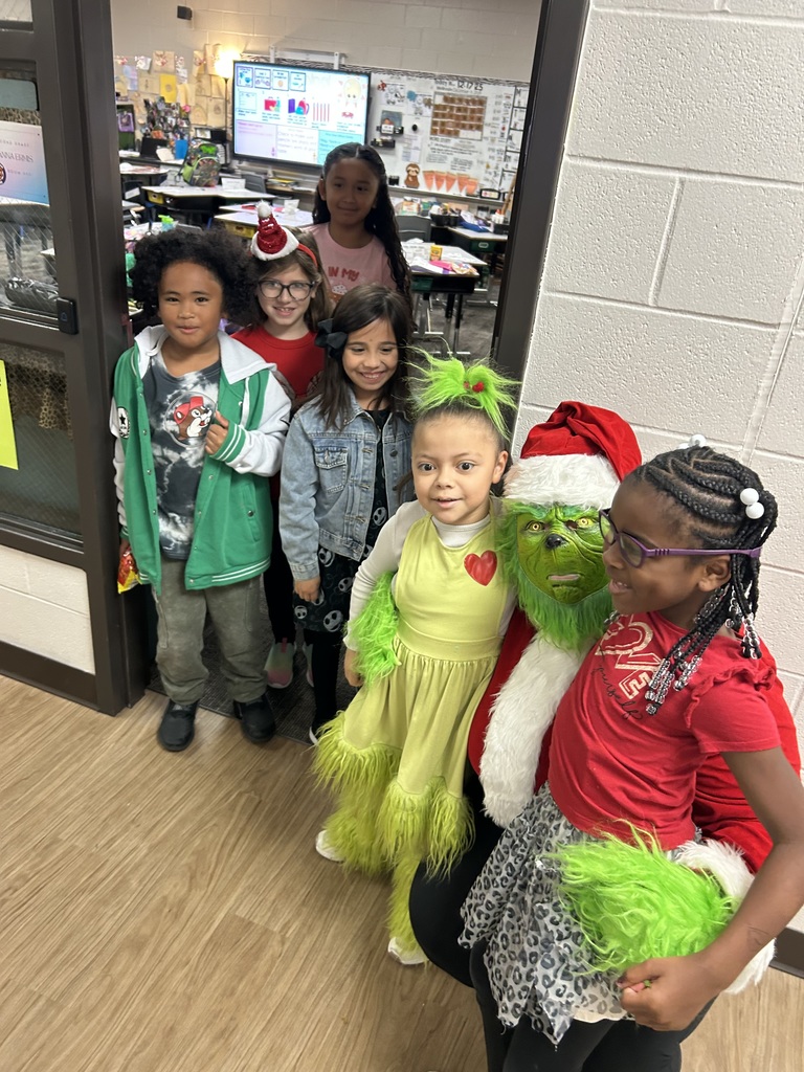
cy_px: 536
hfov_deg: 53.1
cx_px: 402
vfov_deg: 67.3
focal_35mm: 26
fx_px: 805
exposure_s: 1/60
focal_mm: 5.7
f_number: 1.5
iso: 200
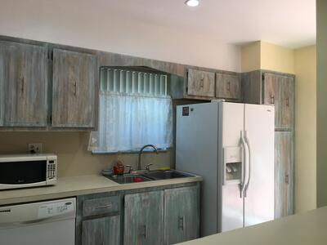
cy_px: 122
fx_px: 274
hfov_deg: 61.7
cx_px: 164
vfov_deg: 48.2
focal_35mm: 29
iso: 40
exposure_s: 1/120
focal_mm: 4.15
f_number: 2.2
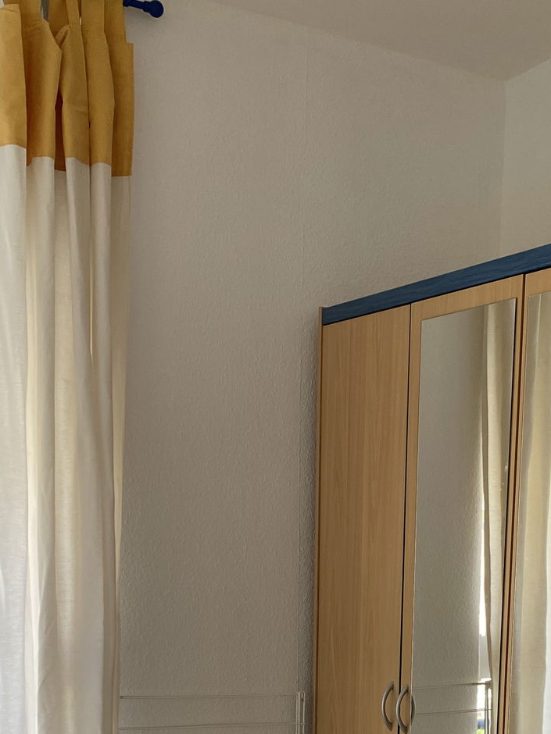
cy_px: 752
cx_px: 435
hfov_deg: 24.4
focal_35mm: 59
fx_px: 1252
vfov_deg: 30.2
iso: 80
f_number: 1.8
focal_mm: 4.25
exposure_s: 1/121
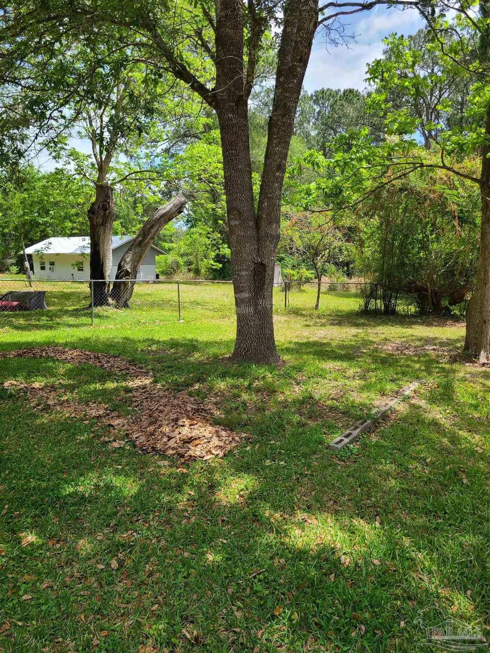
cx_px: 245
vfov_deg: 67.3
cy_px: 326
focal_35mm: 26
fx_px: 491
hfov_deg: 53.1
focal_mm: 5.4
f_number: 1.8
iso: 40
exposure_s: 1/1199
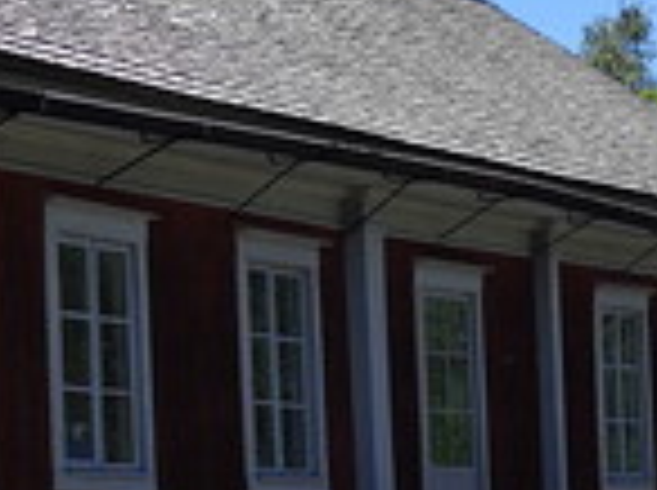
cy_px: 333
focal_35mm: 178
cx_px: -27
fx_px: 3373
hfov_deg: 11.0
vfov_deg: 8.3
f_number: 1.8
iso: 50
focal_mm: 3.95
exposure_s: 1/2857
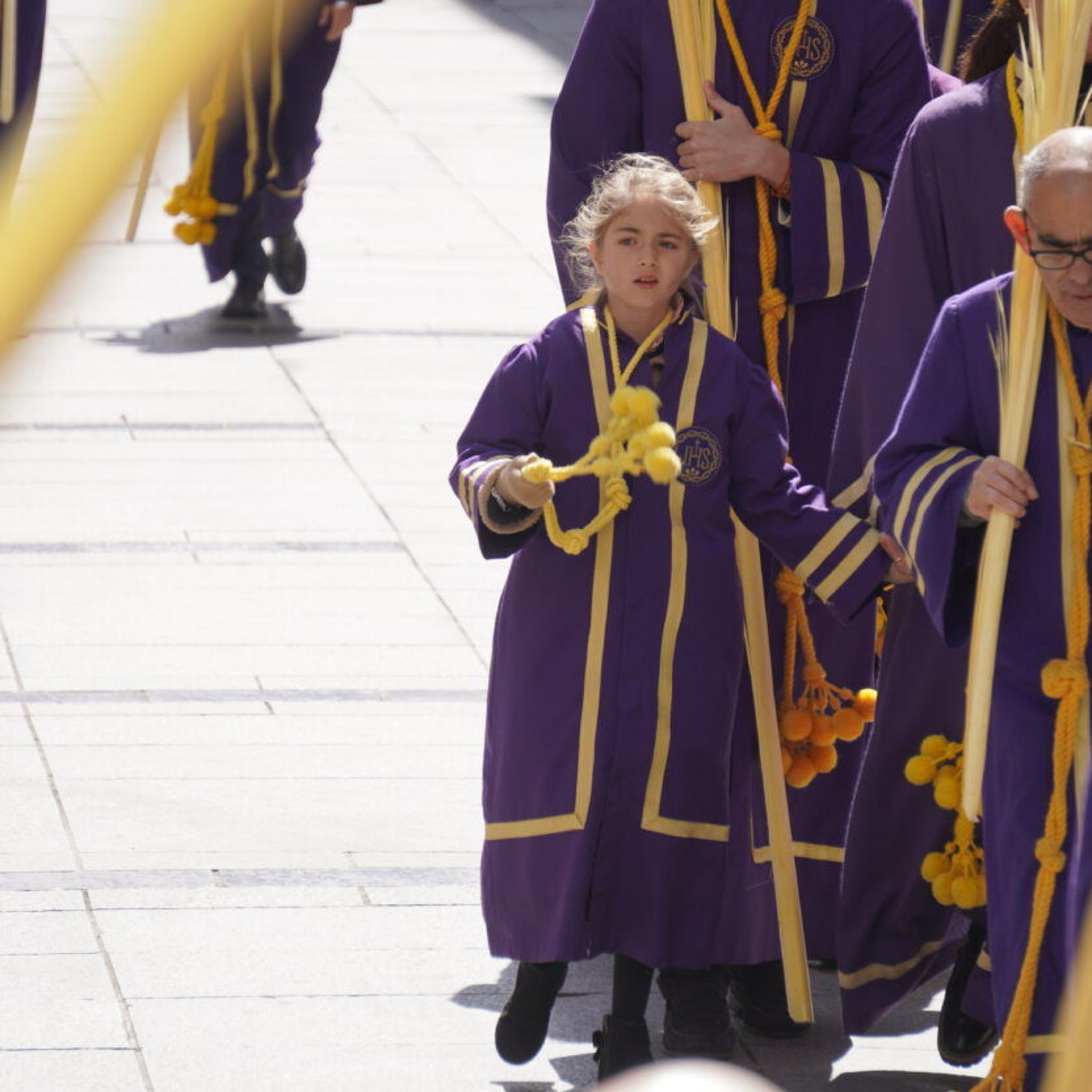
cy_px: 539
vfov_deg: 4.5
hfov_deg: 4.5
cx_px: 512
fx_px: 13991
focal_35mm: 392
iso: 125
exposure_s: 1/320
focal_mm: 200
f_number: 6.3
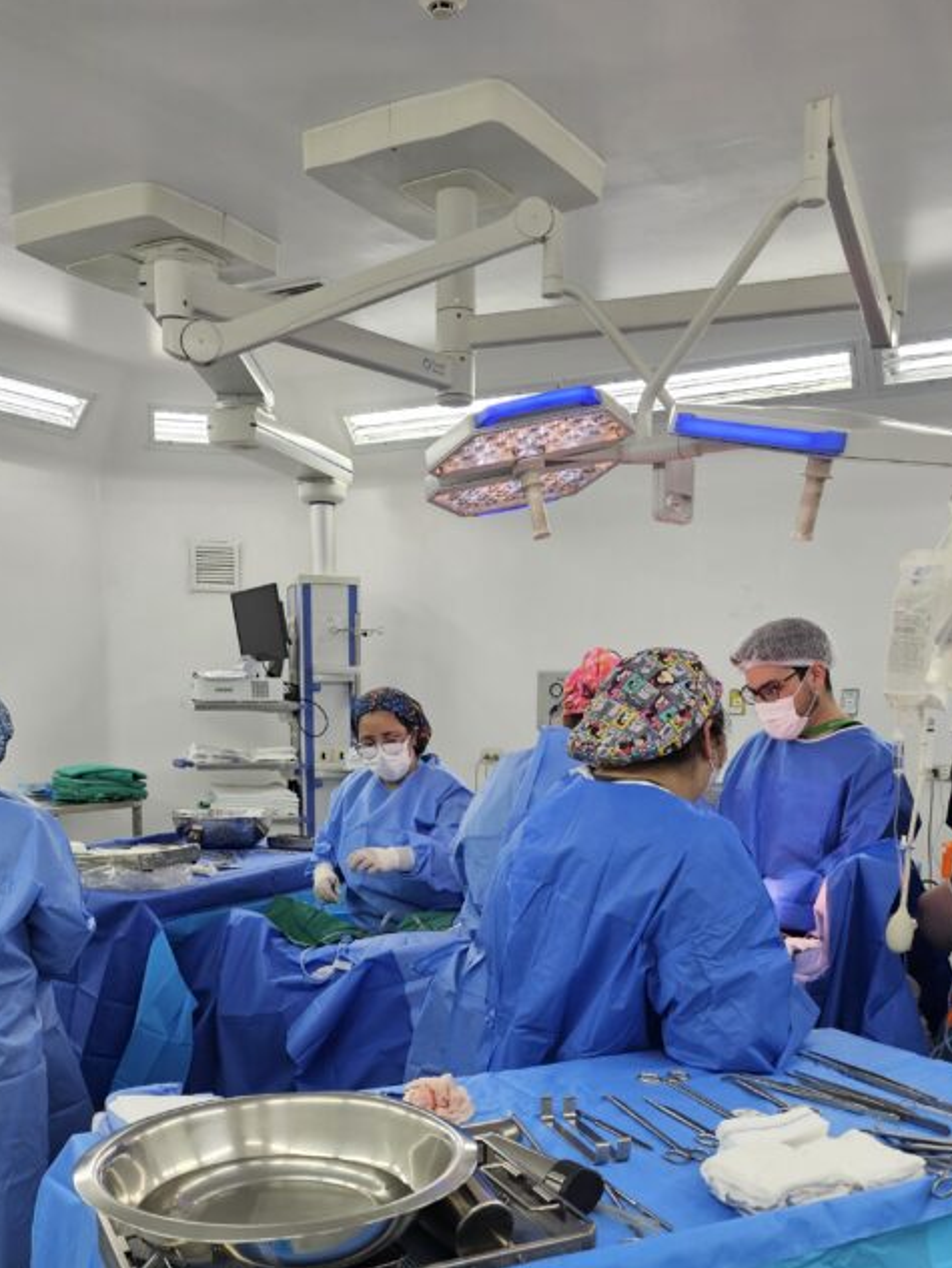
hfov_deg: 42.9
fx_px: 1210
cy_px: 897
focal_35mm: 33
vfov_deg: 53.6
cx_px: 444
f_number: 1.7
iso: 64
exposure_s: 1/100
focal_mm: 6.3
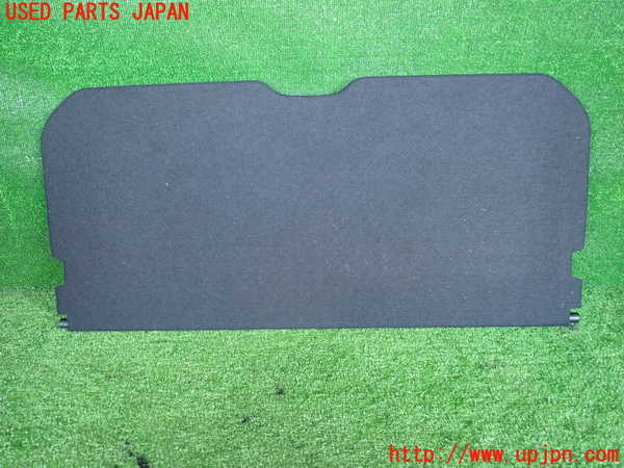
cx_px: 312
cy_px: 234
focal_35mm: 25
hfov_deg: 69.4
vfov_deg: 54.9
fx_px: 451
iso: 250
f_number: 2
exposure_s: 1/30
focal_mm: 4.5
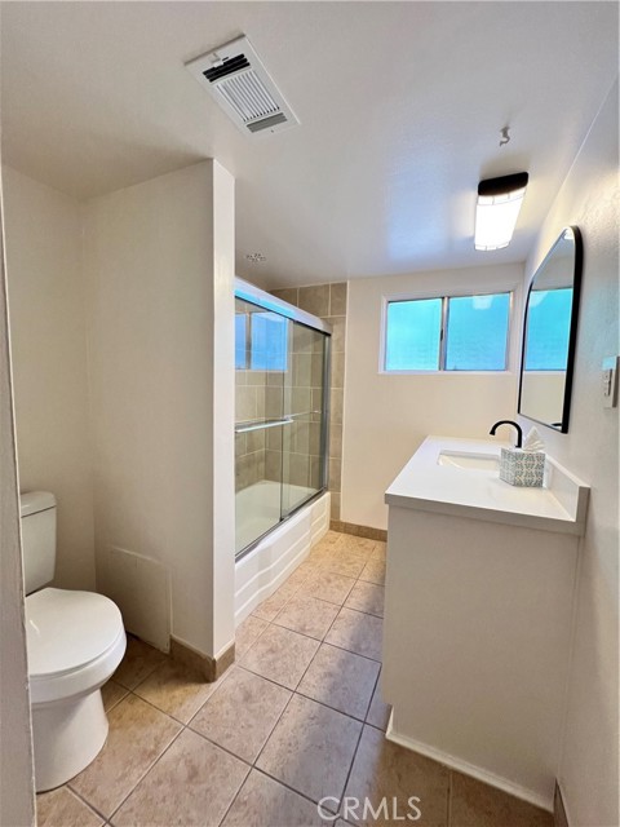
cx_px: 310
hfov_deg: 89.9
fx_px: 310
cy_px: 414
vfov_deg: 106.2
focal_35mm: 13
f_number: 1.8
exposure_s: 1/120
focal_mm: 1.57
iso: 160
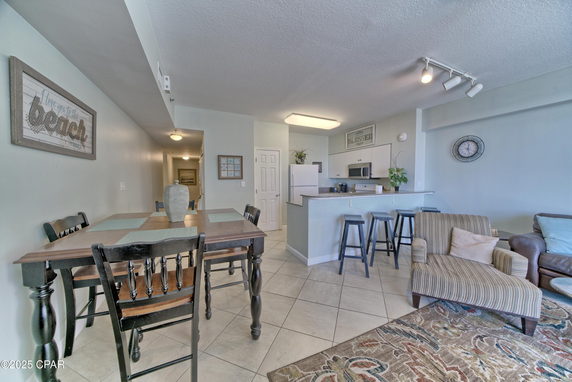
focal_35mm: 12
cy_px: 191
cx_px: 286
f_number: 8
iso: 500
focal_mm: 12
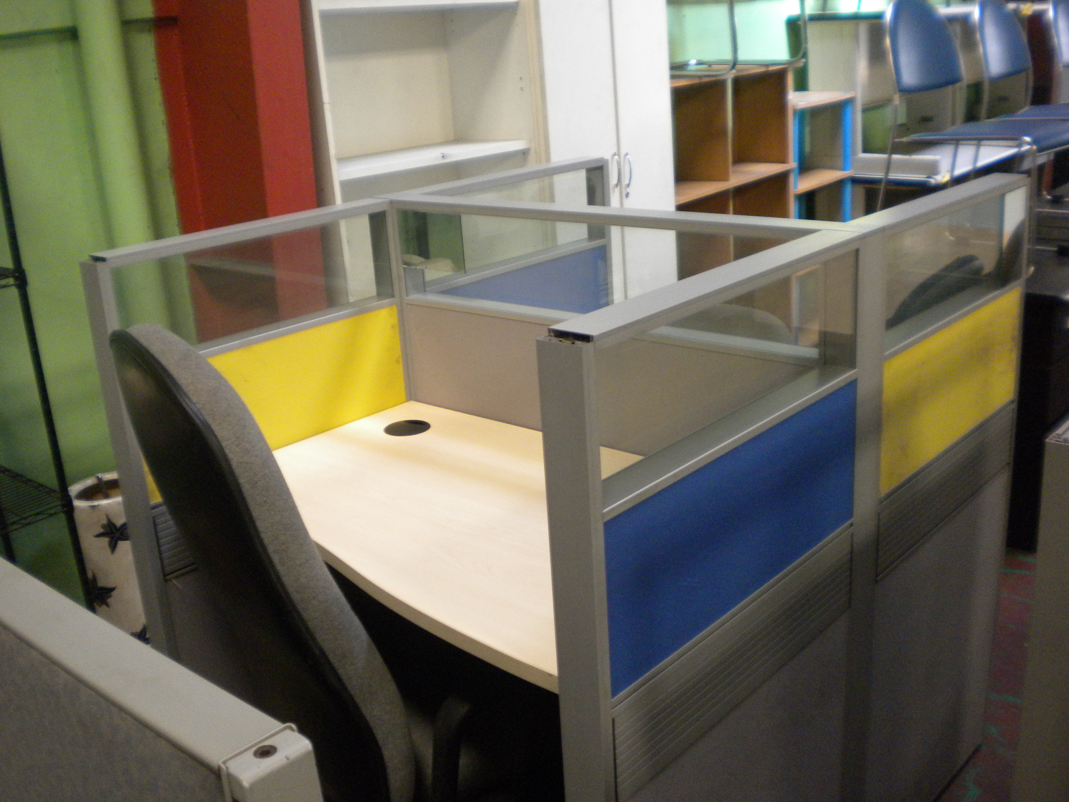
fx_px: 1081
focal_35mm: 35
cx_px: 534
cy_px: 401
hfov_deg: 52.6
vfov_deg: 40.7
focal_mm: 6.3
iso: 374
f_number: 3.1
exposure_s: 1/60
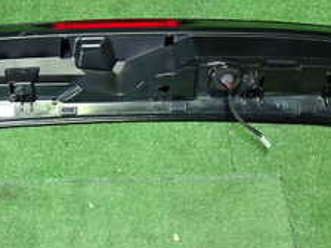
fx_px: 641
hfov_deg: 28.7
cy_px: 81
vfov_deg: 21.8
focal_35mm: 67
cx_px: 105
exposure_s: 1/30
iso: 200
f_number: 2
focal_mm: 4.5
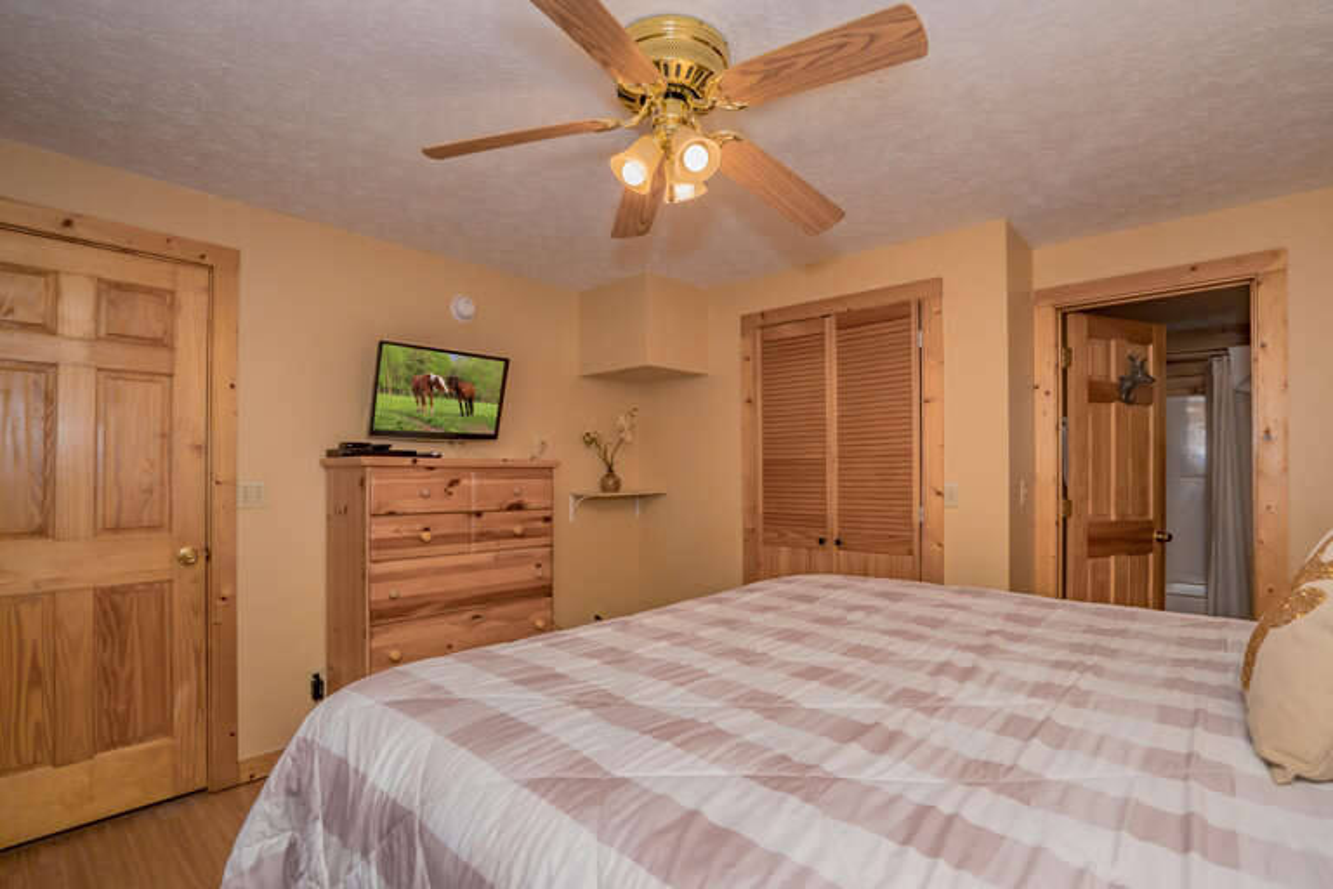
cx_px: 666
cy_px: 444
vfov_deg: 73.7
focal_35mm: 16
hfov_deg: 96.7
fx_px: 592
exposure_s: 1/200
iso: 800
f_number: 10
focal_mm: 16
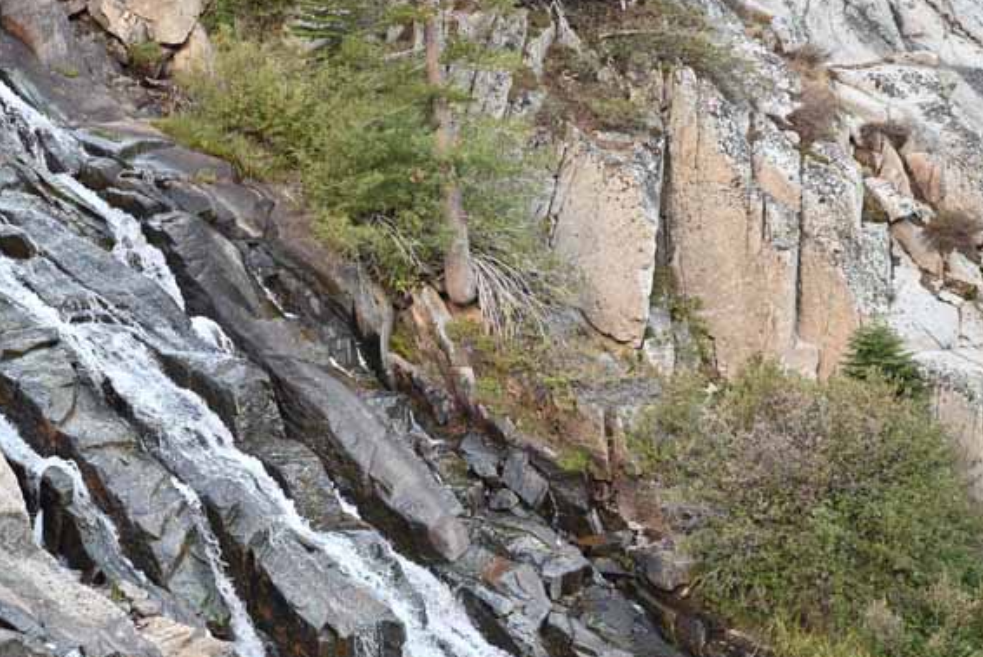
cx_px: 300
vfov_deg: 6.5
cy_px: 452
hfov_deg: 9.7
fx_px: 5791
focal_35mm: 212
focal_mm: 150
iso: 360
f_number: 4
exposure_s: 1/160
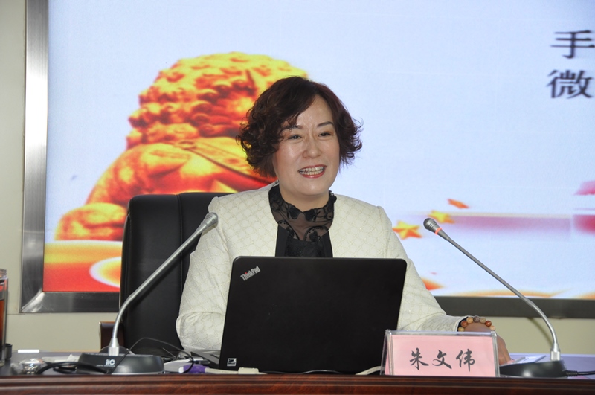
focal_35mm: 112
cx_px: 298
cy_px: 198
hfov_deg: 18.2
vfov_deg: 12.1
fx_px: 1857
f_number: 5
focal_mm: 75
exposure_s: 1/160
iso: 800
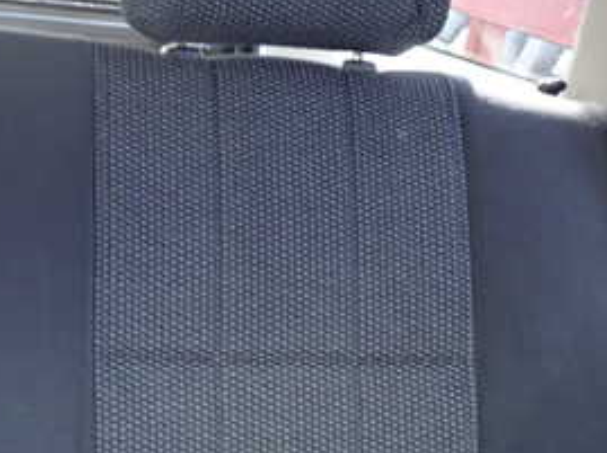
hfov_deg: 28.9
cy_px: 297
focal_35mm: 67
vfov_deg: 21.8
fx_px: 1173
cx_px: 244
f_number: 2.3
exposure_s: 1/30
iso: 640
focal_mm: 5.4
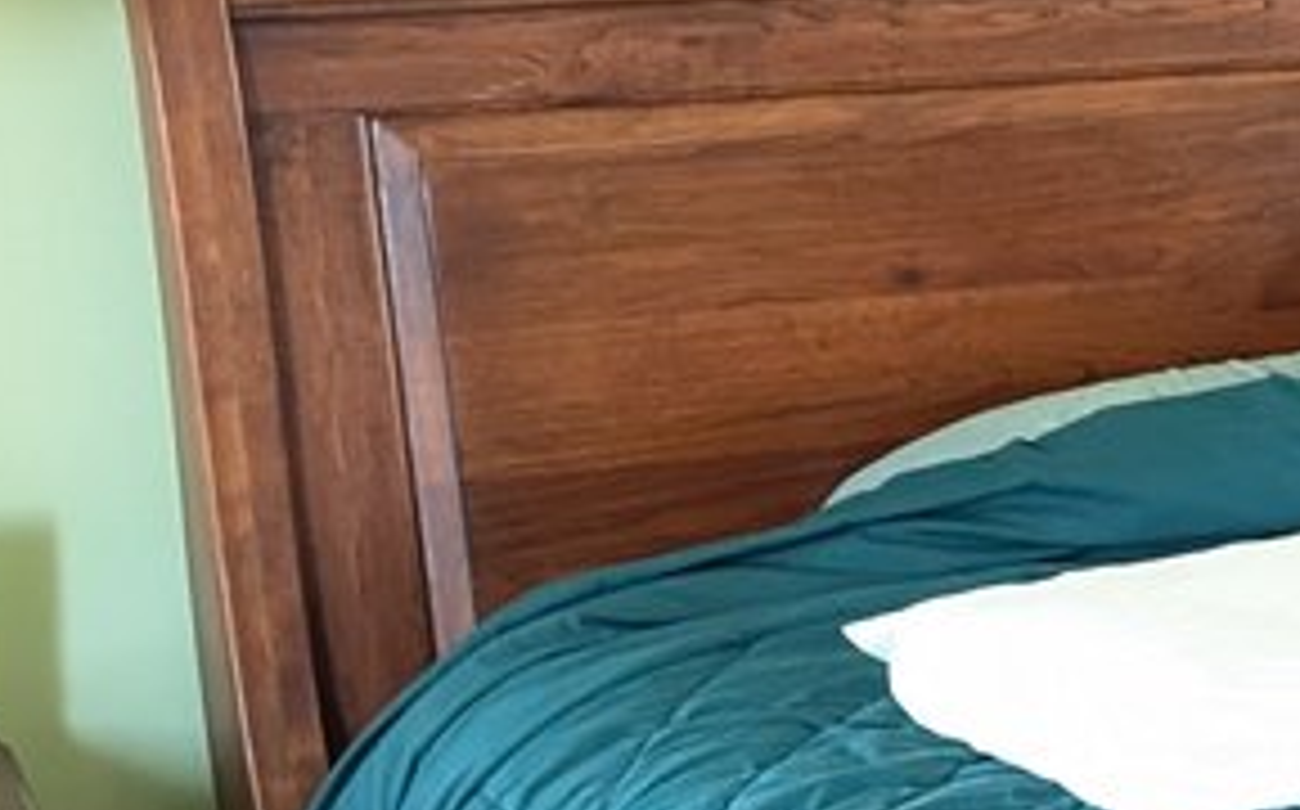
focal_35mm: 133
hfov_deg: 14.1
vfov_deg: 9.6
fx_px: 4708
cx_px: 2278
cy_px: 1168
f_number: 1.68
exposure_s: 1/60
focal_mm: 6.9
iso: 1005
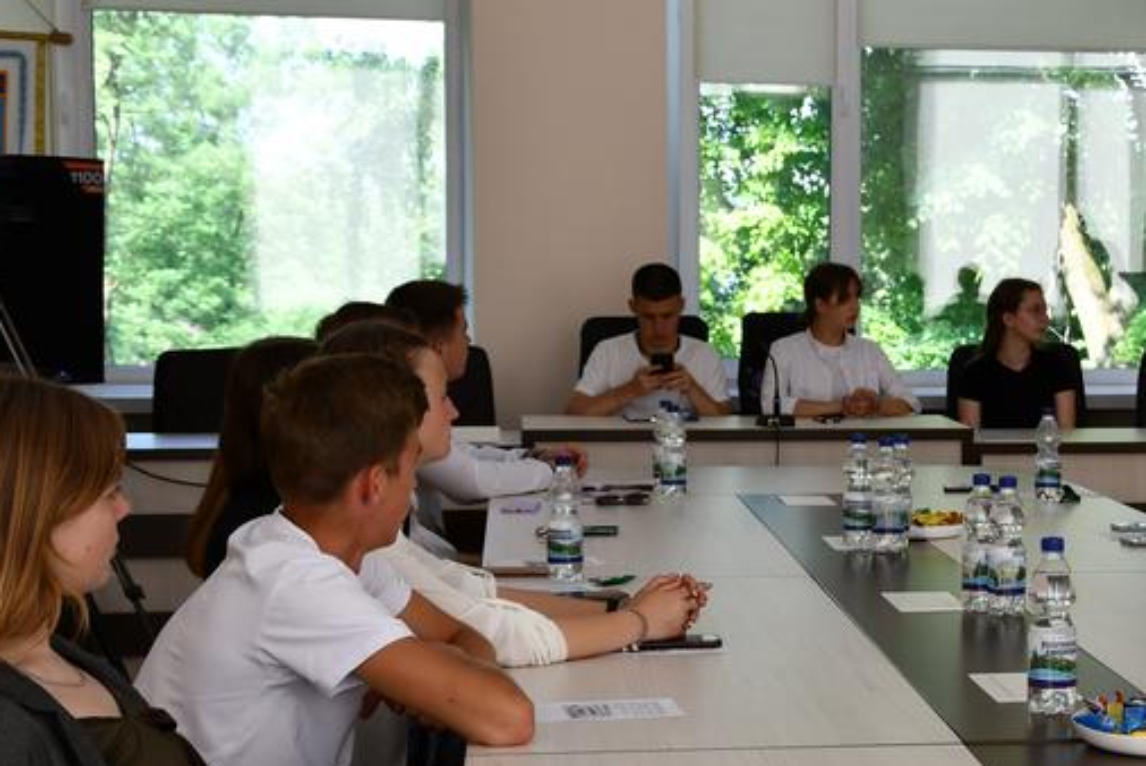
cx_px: 1058
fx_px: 2898
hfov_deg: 21.8
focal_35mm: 91
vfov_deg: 15.0
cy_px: 445
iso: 400
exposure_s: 1/250
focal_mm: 30
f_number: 5
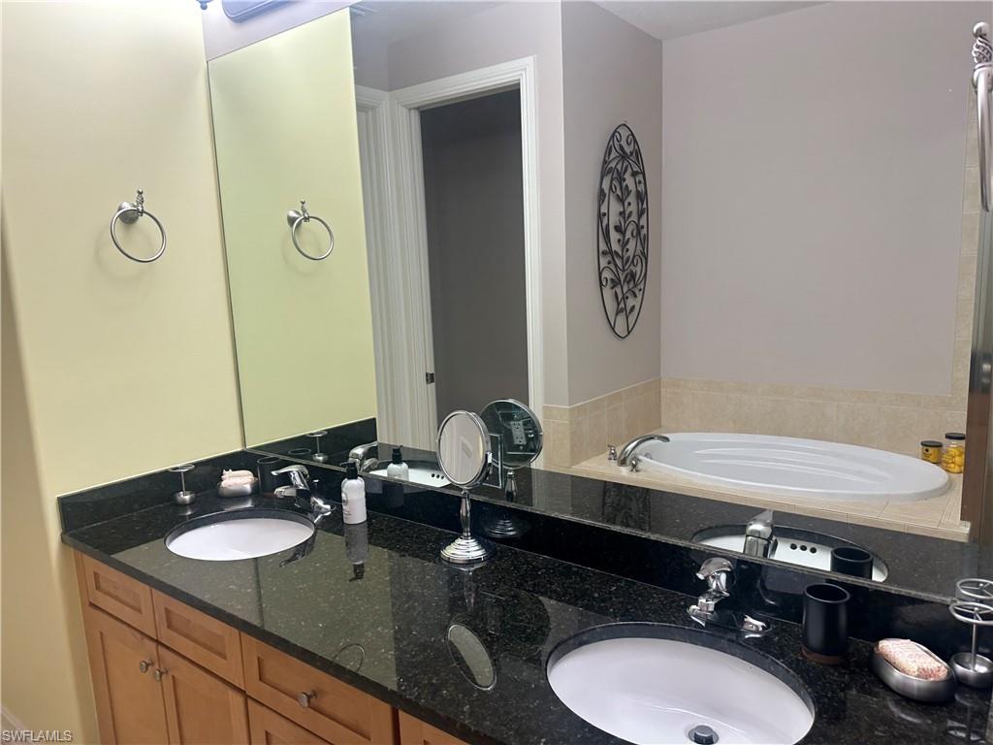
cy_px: 372
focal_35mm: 24
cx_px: 496
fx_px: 688
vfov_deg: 56.8
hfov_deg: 71.6
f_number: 1.78
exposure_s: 1/120
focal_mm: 6.86
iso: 125
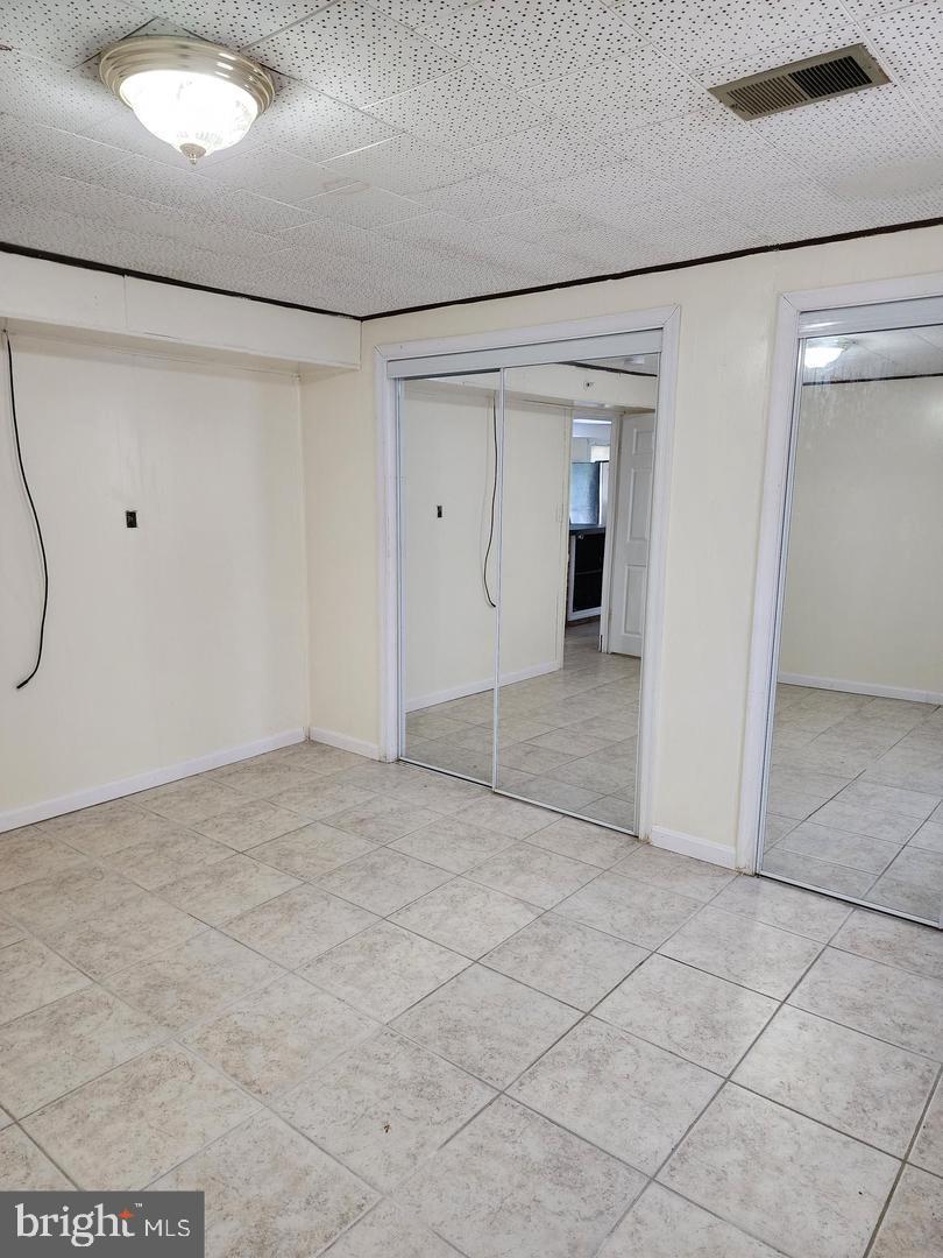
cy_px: 629
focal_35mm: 23
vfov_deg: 73.9
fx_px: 835
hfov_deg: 58.9
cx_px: 472
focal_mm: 6.4
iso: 500
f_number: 1.8
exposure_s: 1/120
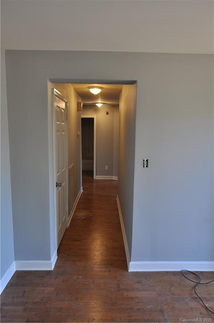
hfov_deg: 50.2
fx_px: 228
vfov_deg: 70.5
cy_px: 162
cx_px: 107
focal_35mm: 26
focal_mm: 17
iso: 400
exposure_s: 1/60
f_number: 4
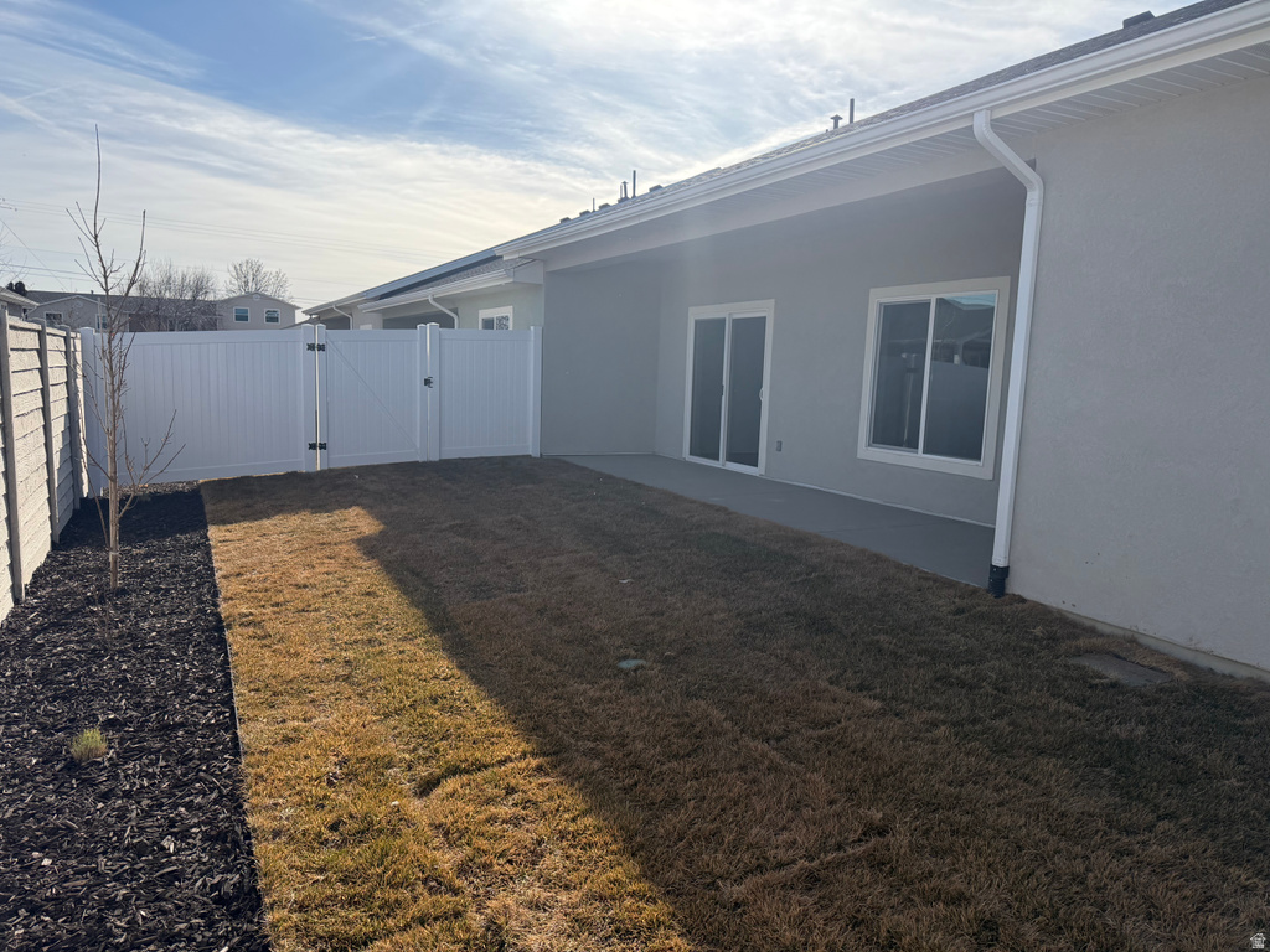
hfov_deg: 71.6
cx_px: 635
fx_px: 881
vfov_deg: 56.8
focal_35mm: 24
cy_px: 476
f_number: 1.78
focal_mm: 6.76
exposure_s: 1/8130
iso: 125
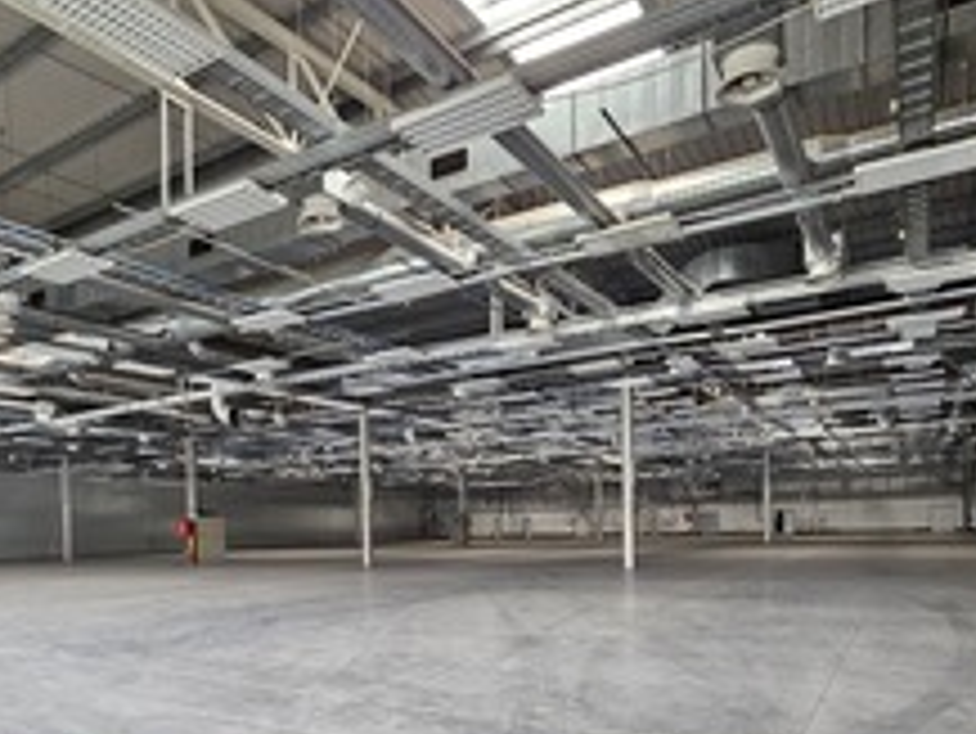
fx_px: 677
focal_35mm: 24
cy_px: 540
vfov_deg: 54.5
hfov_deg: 71.2
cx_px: 423
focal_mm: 2.2
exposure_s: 1/33
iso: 640
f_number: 2.2
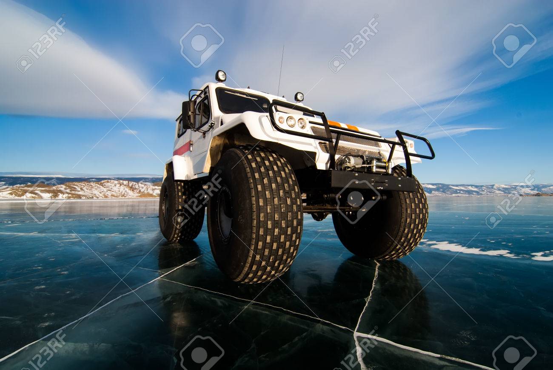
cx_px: 276
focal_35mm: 18
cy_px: 185
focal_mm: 12
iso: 200
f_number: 9
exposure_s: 1/320
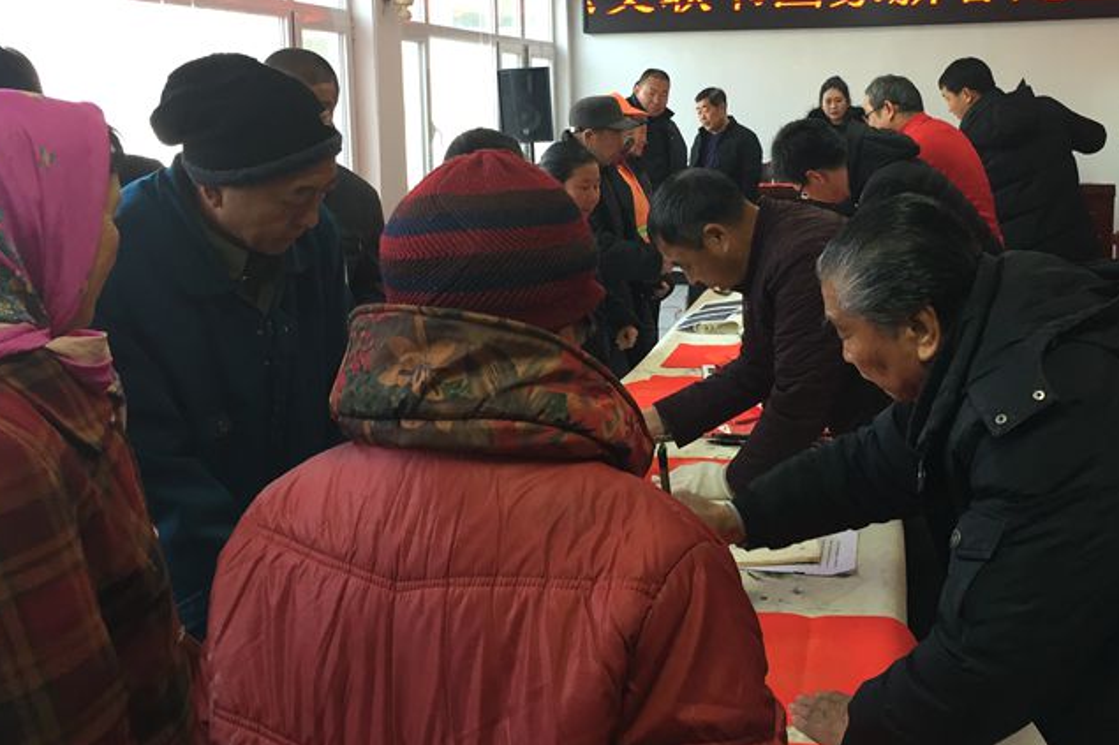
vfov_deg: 34.7
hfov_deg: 50.5
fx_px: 1181
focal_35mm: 38
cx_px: 652
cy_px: 245
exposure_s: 1/33
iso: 32
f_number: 2.2
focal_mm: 4.15
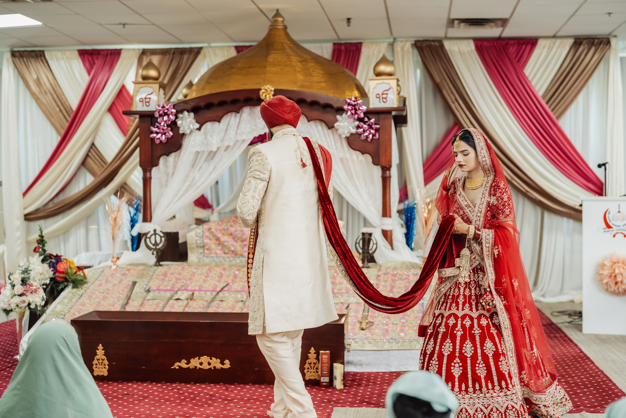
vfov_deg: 27.0
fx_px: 869
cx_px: 313
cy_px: 209
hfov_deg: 39.6
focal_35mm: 50
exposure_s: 1/200
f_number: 2
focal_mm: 50
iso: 800
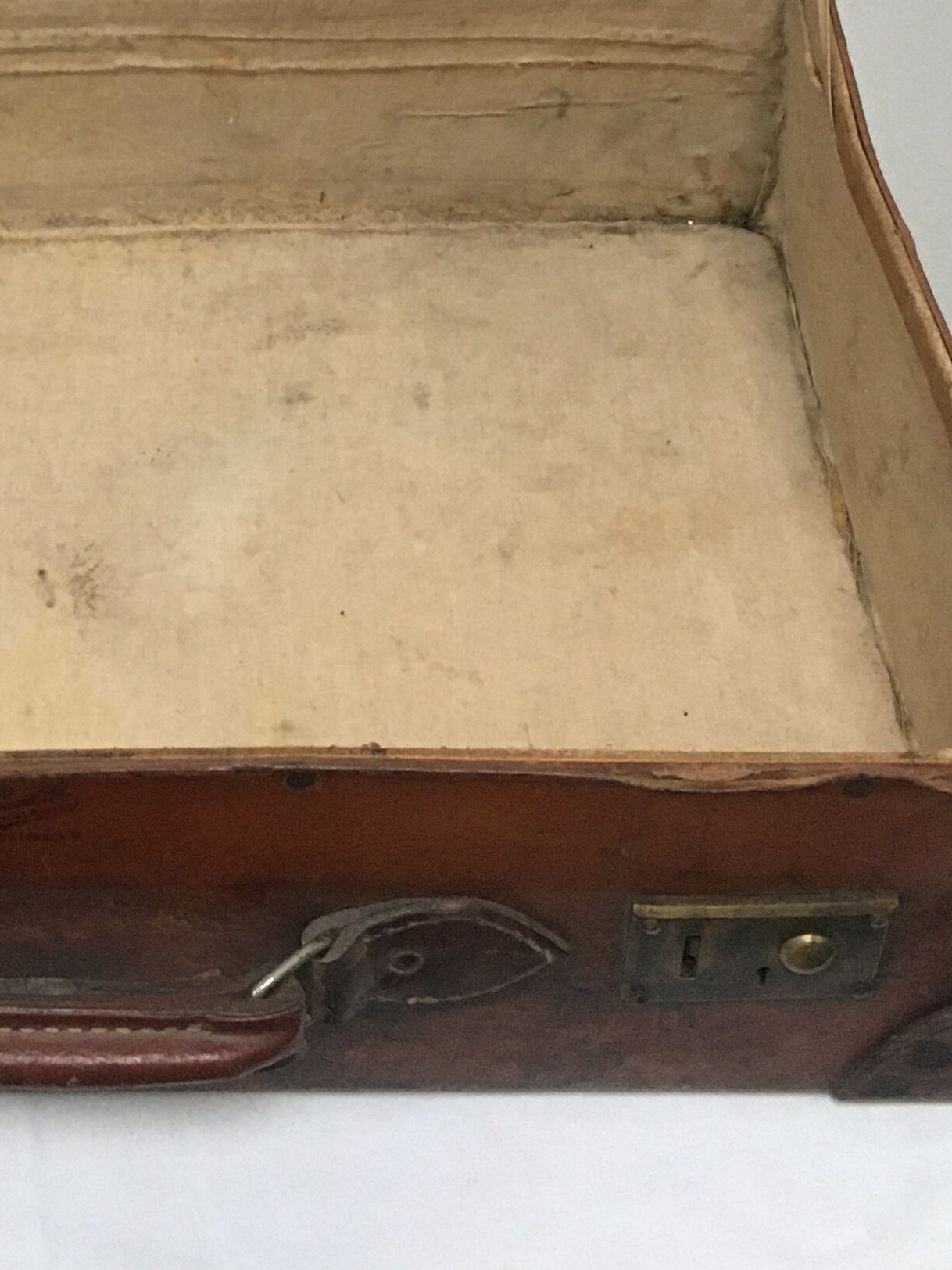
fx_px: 2640
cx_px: 11
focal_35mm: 72
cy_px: -108
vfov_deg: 25.2
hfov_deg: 19.9
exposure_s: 1/33
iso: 200
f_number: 2.2
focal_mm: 4.15
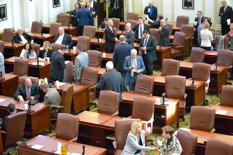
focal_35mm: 82
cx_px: 116
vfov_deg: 16.6
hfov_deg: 24.6
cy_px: 78
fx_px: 534
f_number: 4
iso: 12800
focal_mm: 55
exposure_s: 1/100
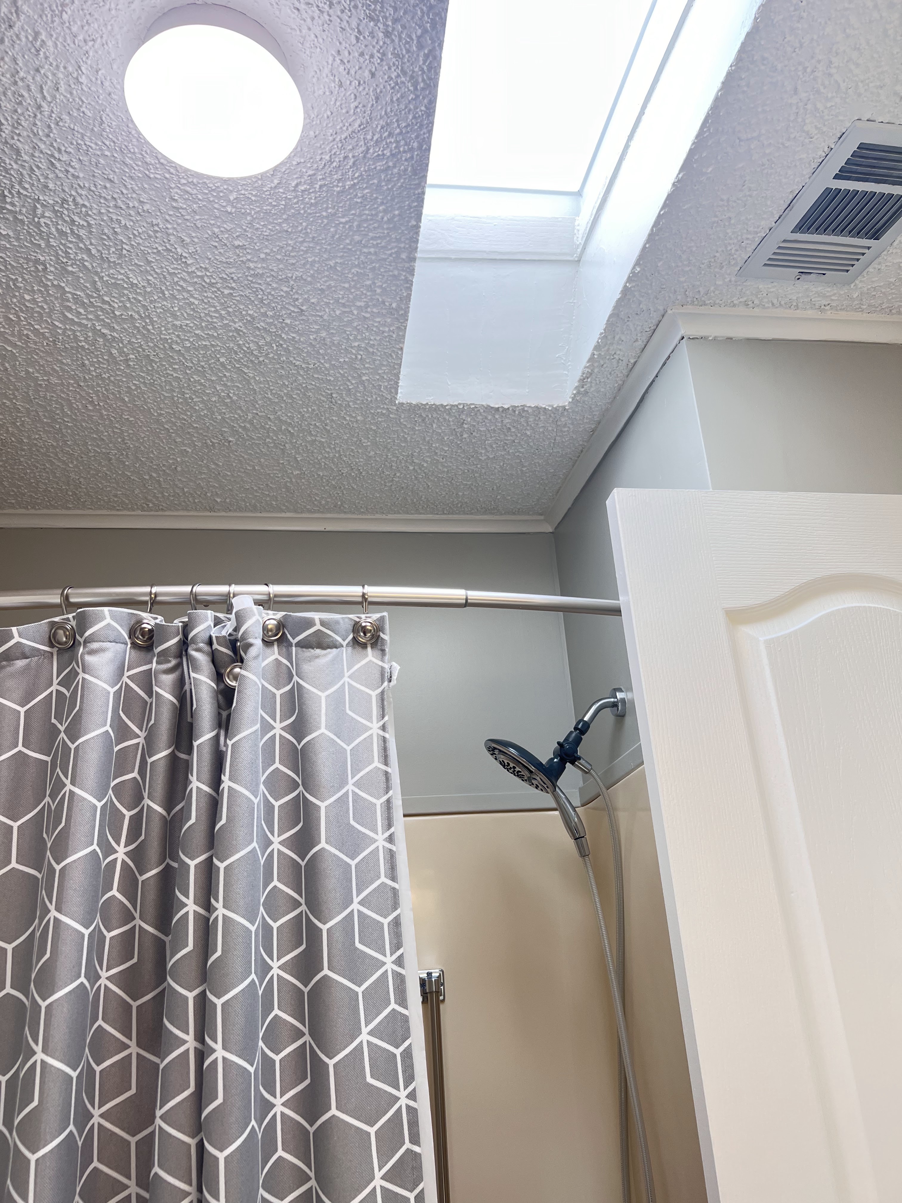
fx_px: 903
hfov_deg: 53.1
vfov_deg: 67.3
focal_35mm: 26
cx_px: 451
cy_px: 602
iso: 125
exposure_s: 1/120
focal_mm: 5.7
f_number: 1.5
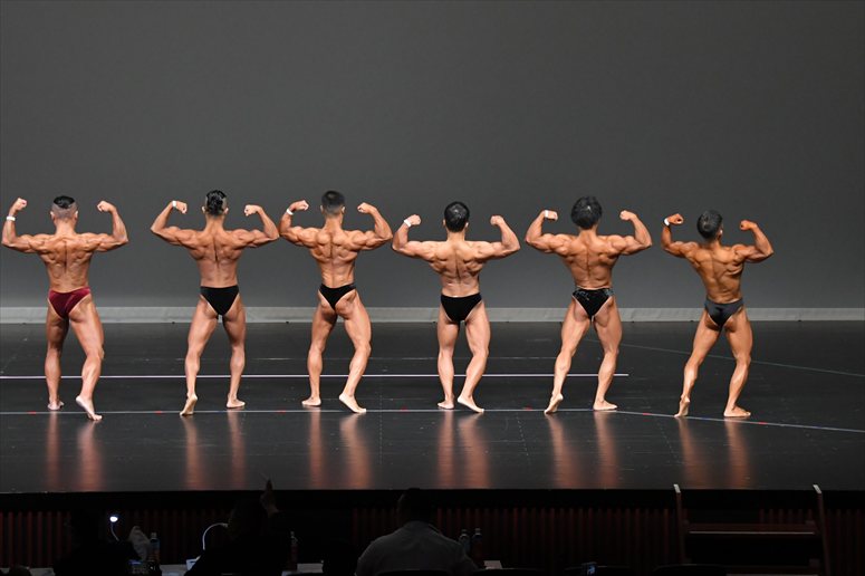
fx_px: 3602
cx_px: 432
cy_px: 288
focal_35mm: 150
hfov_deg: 13.7
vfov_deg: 9.1
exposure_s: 1/400
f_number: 5.6
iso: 4000
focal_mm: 100
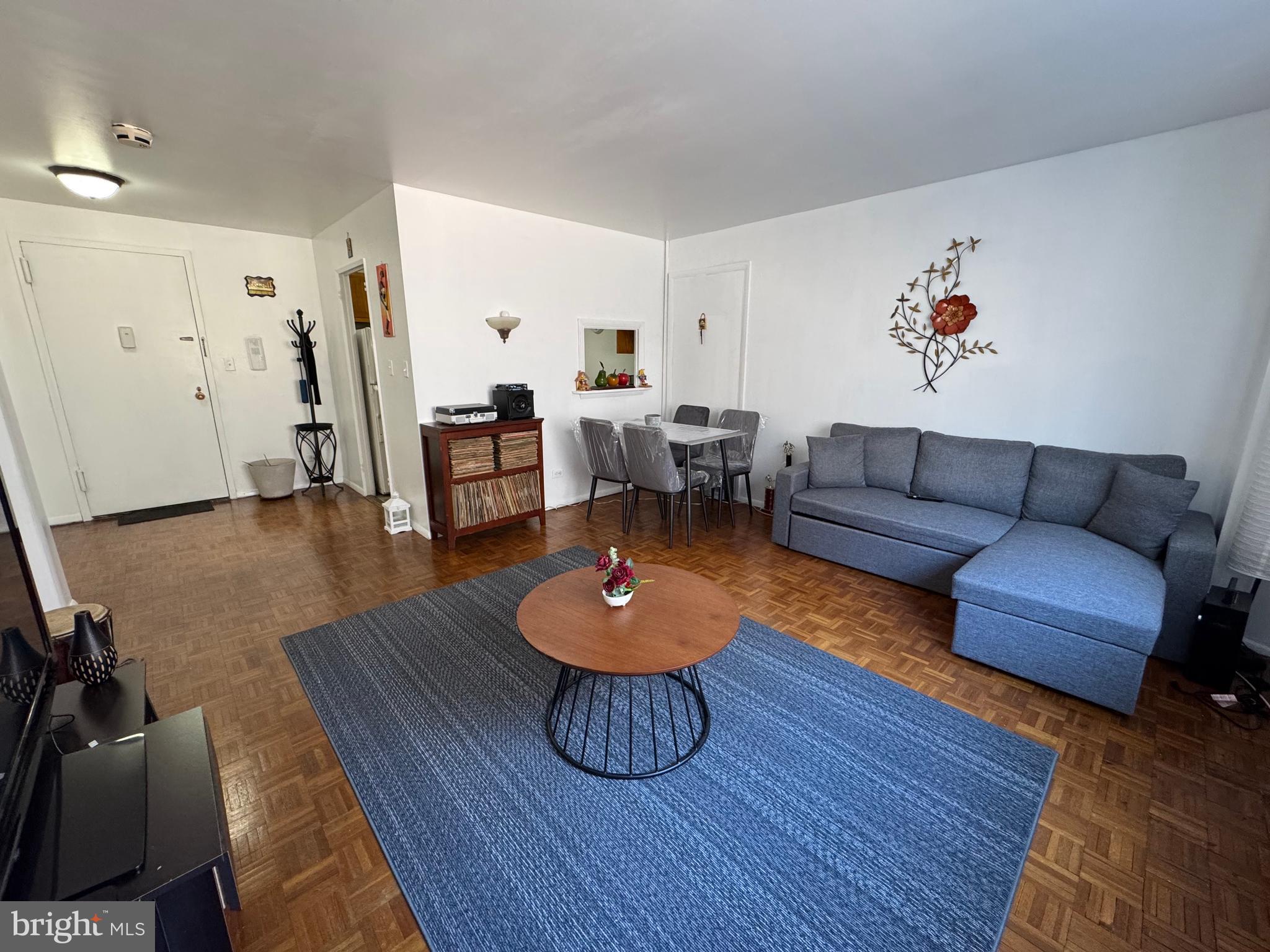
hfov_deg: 102.1
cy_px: 476
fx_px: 514
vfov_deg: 85.7
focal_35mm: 14
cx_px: 635
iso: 250
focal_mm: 2.22
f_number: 2.2
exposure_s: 1/60
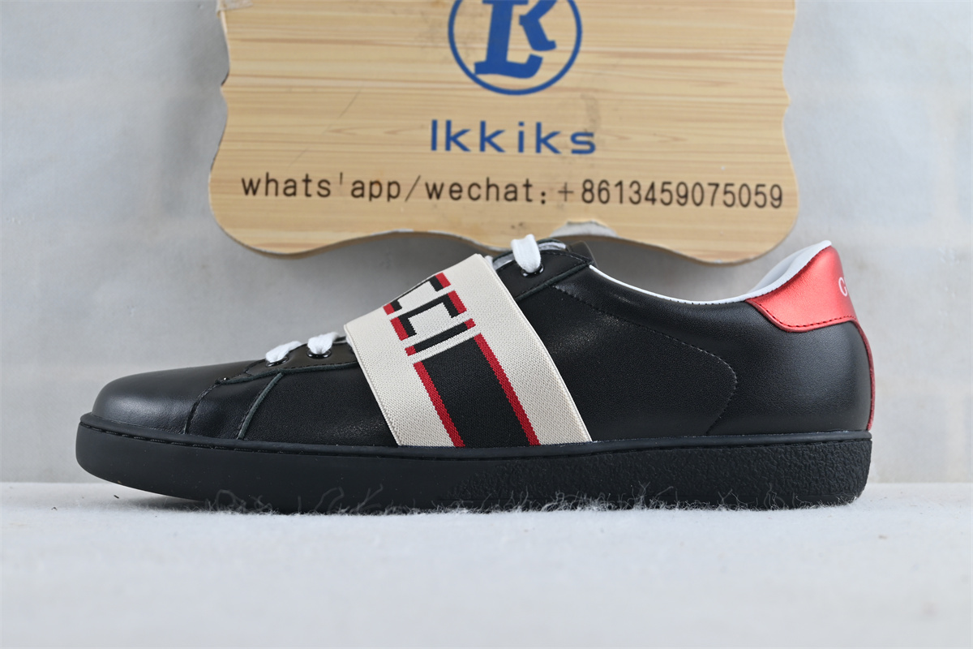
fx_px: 1236
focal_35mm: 46
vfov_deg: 29.4
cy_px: 324
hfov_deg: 43.0
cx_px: 486
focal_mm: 30.5
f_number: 4.8
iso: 100
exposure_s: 1/40
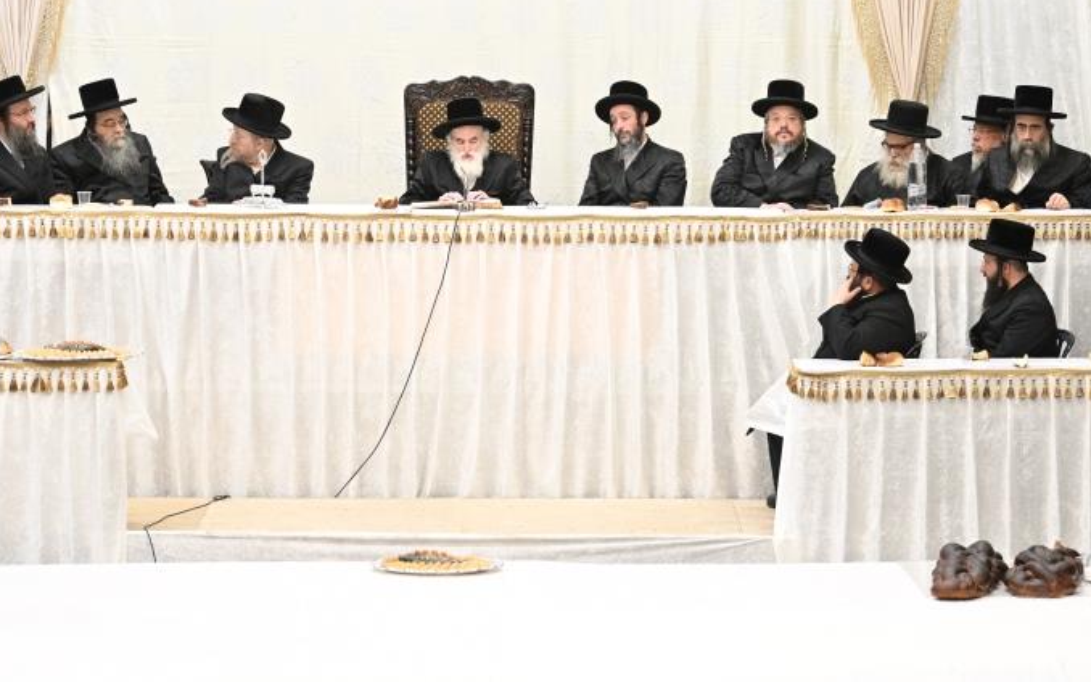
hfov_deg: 13.3
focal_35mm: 157
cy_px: 221
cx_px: 502
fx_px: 4669
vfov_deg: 8.4
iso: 1000
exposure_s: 1/200
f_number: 2.8
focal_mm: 102
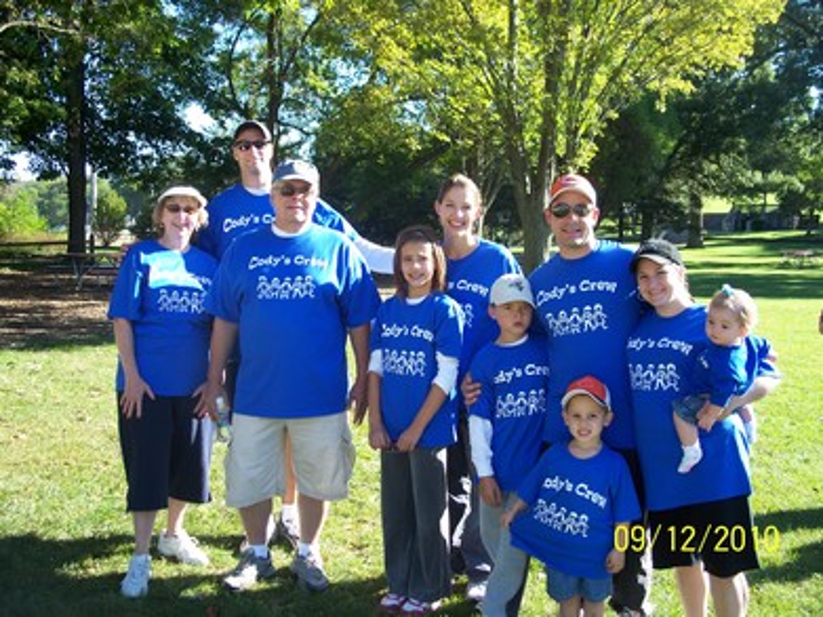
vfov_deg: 38.6
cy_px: 308
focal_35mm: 37
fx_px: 879
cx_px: 412
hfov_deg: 50.2
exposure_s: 1/160
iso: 64
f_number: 2.8
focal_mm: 7.8
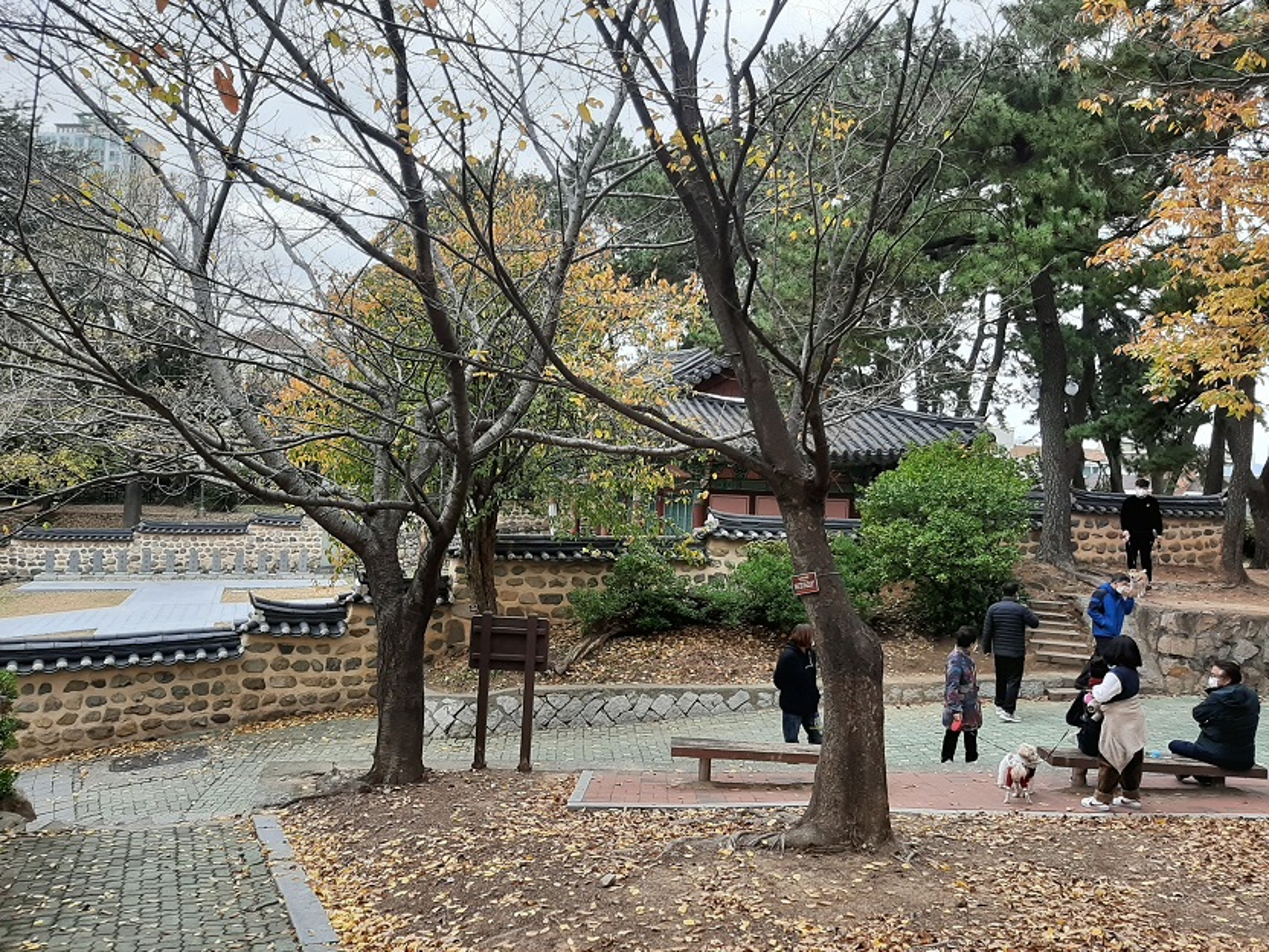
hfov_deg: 67.3
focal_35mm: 26
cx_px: 634
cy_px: 476
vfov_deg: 53.1
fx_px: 953
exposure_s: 1/241
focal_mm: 3.93
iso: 40
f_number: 1.7
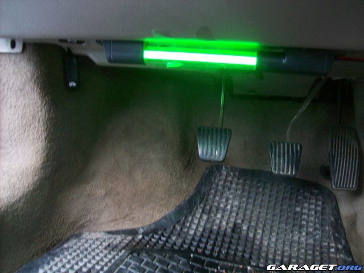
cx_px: 182
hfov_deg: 51.4
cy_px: 136
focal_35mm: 36
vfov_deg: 39.7
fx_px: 379
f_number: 2.7
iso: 200
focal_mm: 6
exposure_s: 1/8
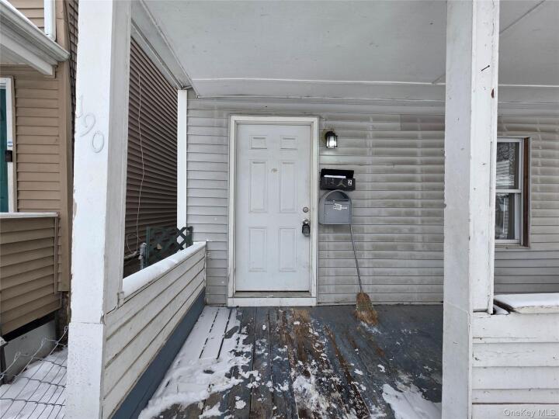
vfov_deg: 89.9
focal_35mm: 13
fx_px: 210
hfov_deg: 106.2
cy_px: 210
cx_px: 280
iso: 64
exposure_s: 1/719
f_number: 1.9
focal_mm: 2.2
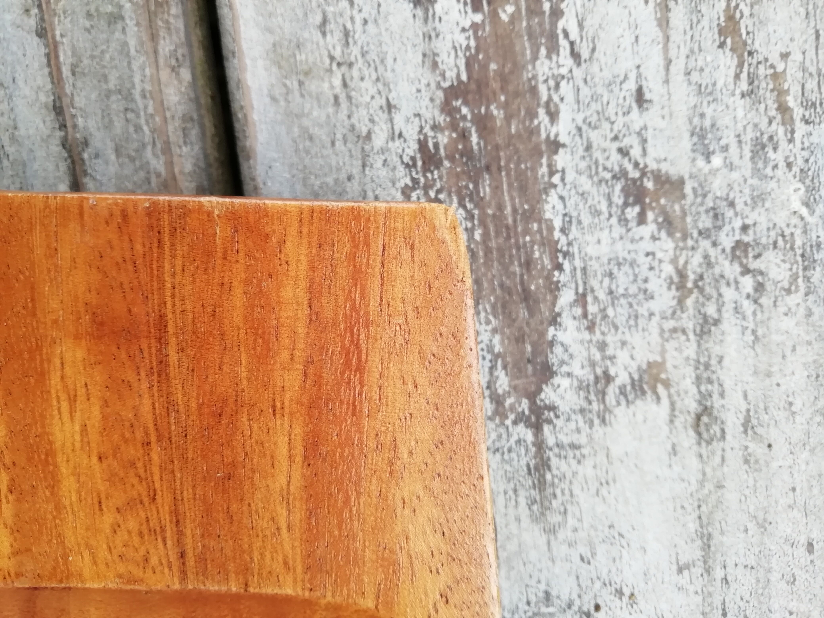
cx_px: 412
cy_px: 309
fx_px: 619
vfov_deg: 53.1
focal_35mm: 26
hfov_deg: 67.3
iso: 64
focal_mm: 3.21
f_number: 2.2
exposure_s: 1/50
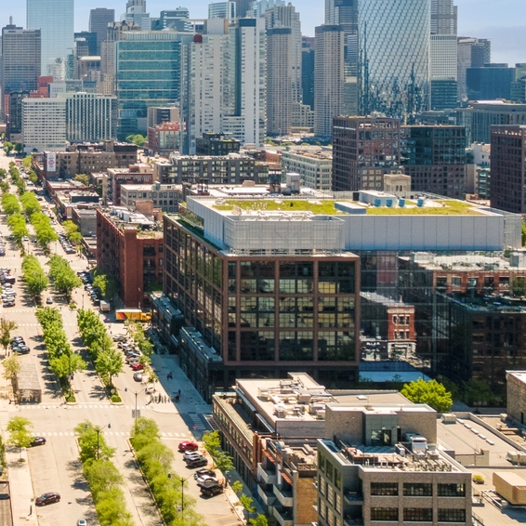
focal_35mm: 54
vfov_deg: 31.3
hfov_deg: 29.2
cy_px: 168
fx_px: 928
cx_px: -23
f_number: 2.8
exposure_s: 1/125
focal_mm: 4.5
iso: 100
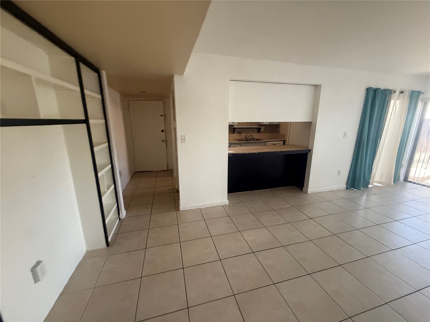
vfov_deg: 85.7
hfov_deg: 102.1
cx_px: 215
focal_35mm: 14
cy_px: 161
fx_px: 174
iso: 500
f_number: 2.2
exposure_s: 1/60
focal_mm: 2.22
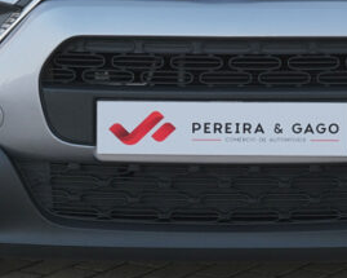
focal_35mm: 168
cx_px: 196
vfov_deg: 9.1
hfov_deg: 11.5
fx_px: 1725
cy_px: -2
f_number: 8
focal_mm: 31.4
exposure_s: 1/100
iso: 500
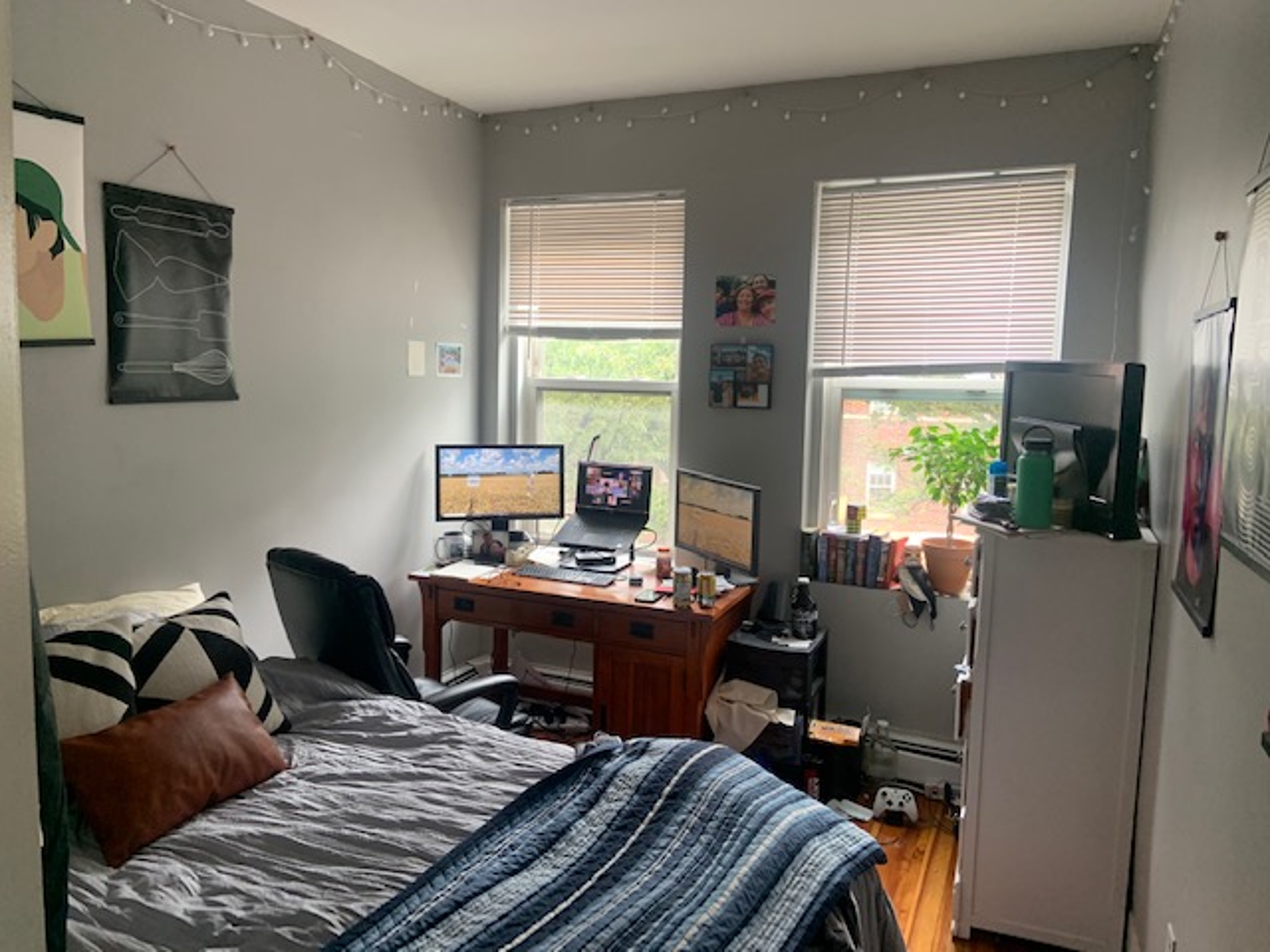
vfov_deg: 53.1
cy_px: 476
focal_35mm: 26
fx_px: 954
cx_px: 635
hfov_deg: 67.3
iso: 125
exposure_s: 1/60
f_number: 1.8
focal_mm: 4.25
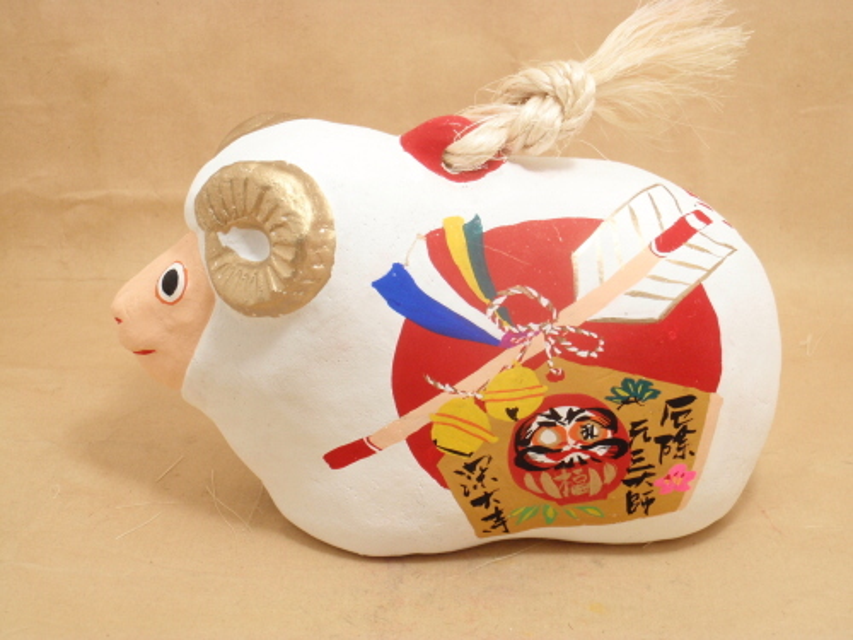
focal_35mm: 48
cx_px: 426
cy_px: 320
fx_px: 1183
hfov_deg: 39.7
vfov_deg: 30.3
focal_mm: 8.69
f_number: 4.2
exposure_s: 1/50
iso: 200
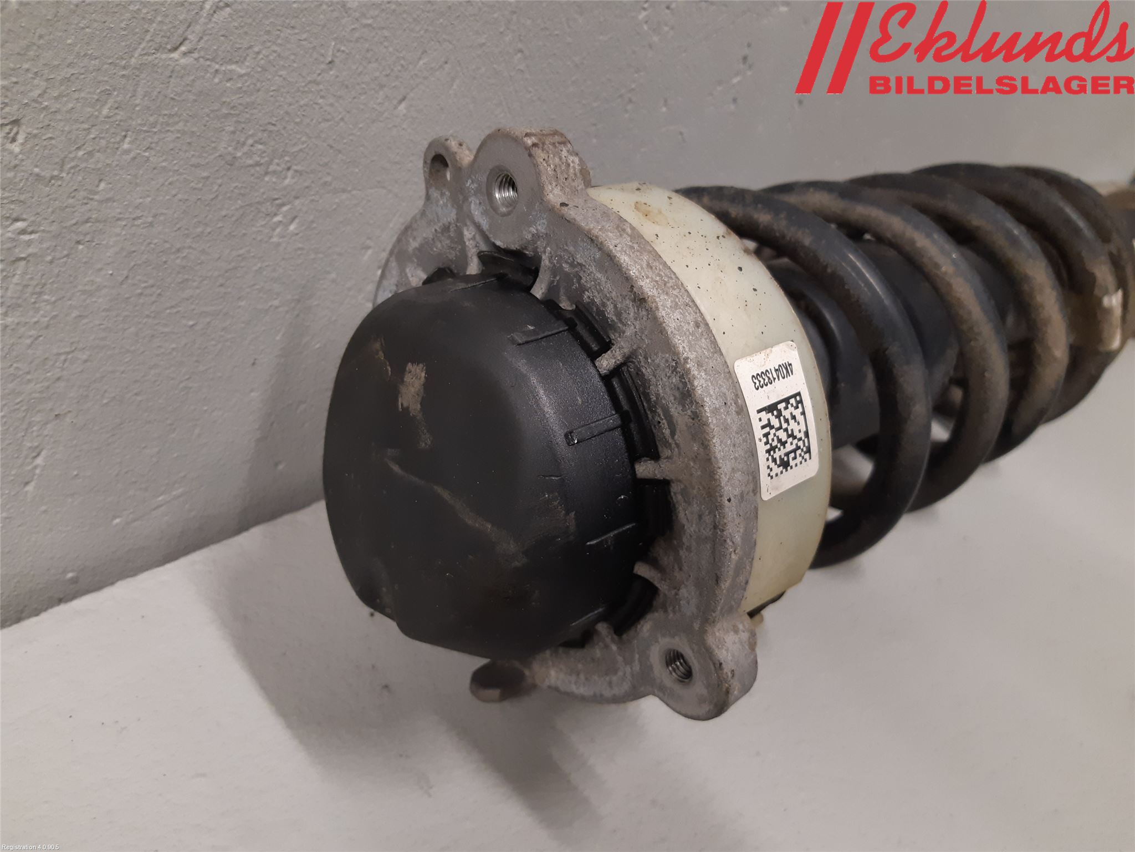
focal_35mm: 26
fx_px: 852
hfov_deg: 67.3
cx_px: 568
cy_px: 426
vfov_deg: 53.1
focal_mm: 3.93
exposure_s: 1/50
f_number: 1.7
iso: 160
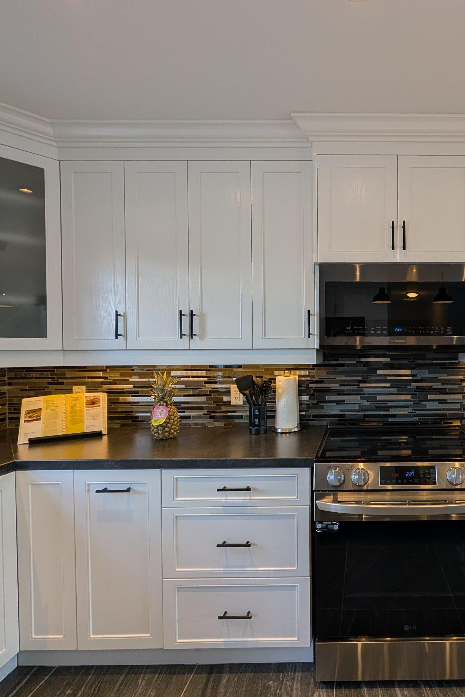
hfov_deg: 64.6
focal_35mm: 17
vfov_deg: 93.3
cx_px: 368
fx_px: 329
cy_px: 354
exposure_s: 1/120
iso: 65
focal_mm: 2.02
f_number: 1.7
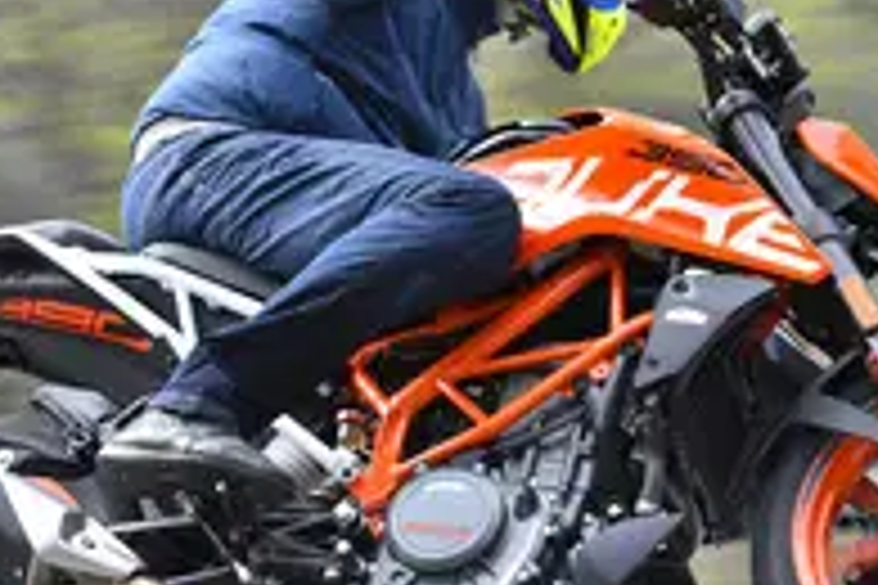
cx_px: 401
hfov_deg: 8.2
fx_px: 6097
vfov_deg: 5.5
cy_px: 277
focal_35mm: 250
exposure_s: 1/200
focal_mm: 122
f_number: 5.6
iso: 200
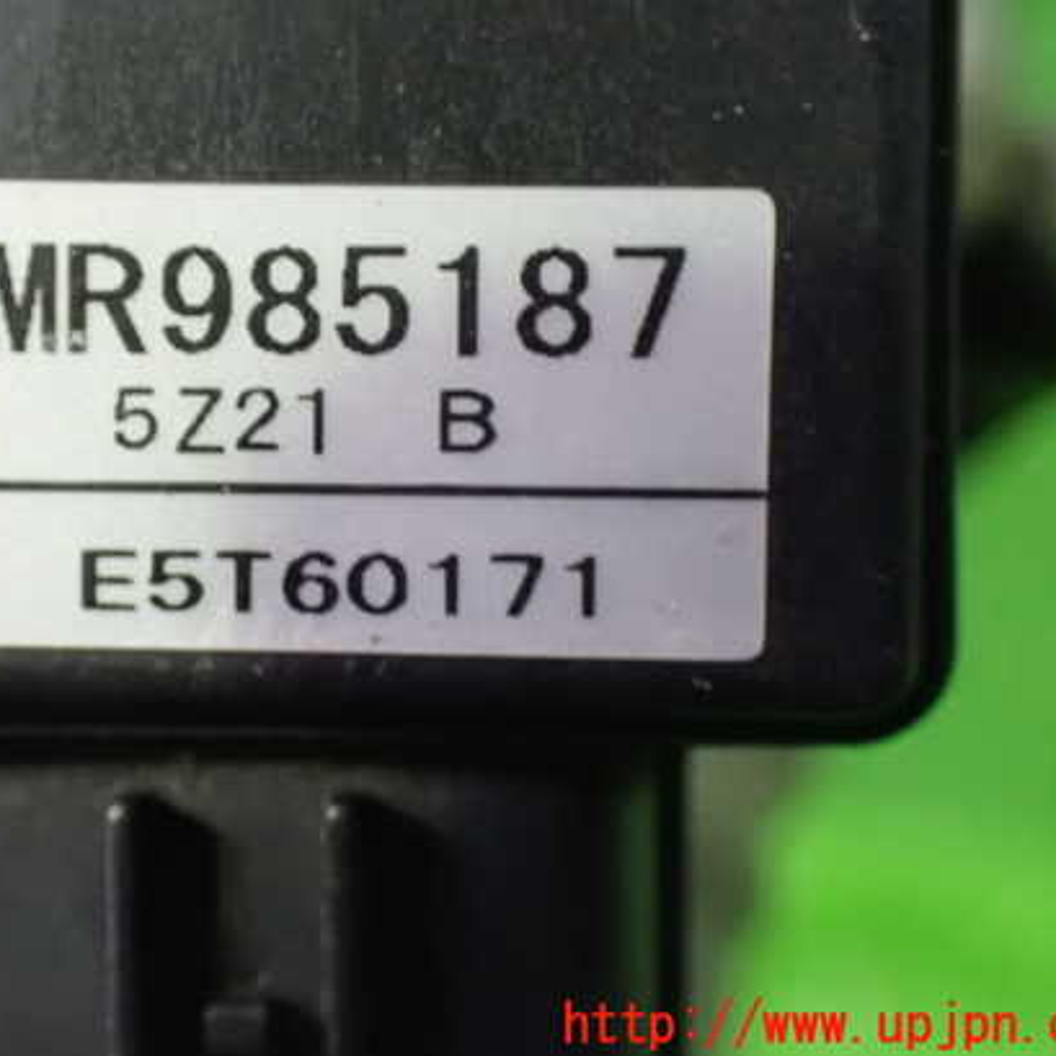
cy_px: 478
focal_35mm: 57
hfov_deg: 29.9
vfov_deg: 30.0
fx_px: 1967
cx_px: 372
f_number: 2.9
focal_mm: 7.84
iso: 1600
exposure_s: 1/25
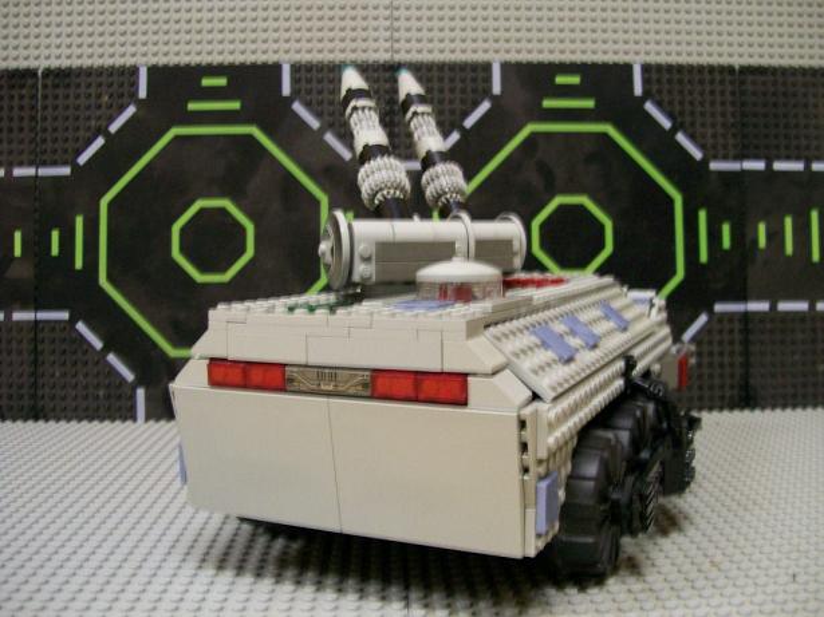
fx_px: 857
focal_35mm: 36
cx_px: 412
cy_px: 308
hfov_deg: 51.4
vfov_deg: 39.6
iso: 160
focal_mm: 6
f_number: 2.7
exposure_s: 1/13.1
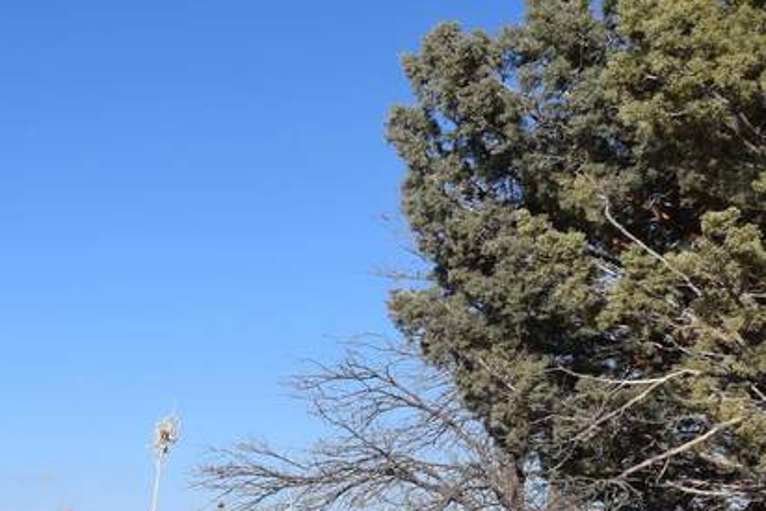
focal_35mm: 61
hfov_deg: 26.7
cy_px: 558
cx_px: -288
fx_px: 1289
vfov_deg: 21.3
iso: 200
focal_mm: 13
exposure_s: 1/400
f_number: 10
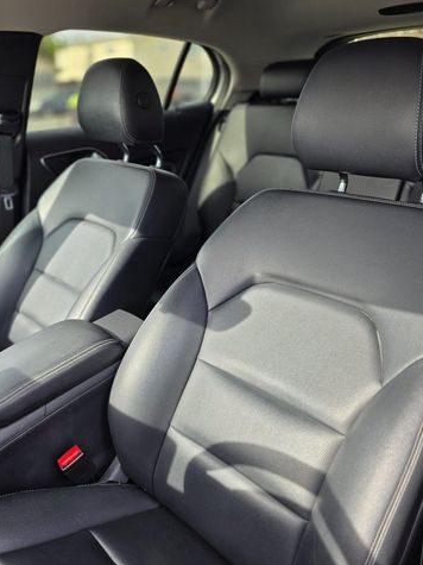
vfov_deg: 58.4
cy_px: 283
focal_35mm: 31
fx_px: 505
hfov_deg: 44.9
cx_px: 147
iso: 50
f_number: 1.7
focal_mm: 6.3
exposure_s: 1/359
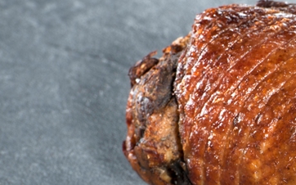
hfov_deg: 3.4
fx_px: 4944
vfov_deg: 2.1
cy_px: 210
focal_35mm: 613
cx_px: 414
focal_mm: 200
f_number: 11
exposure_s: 1/250
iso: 160
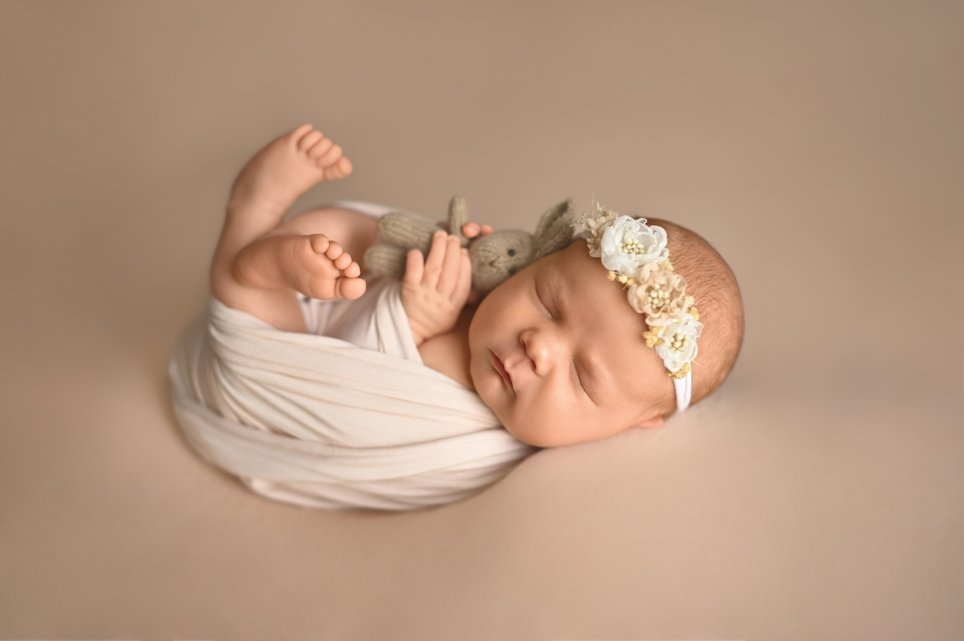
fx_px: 1338
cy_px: 320
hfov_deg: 39.6
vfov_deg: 27.0
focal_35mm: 50
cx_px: 482
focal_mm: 50
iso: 220
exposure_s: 1/400
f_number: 2
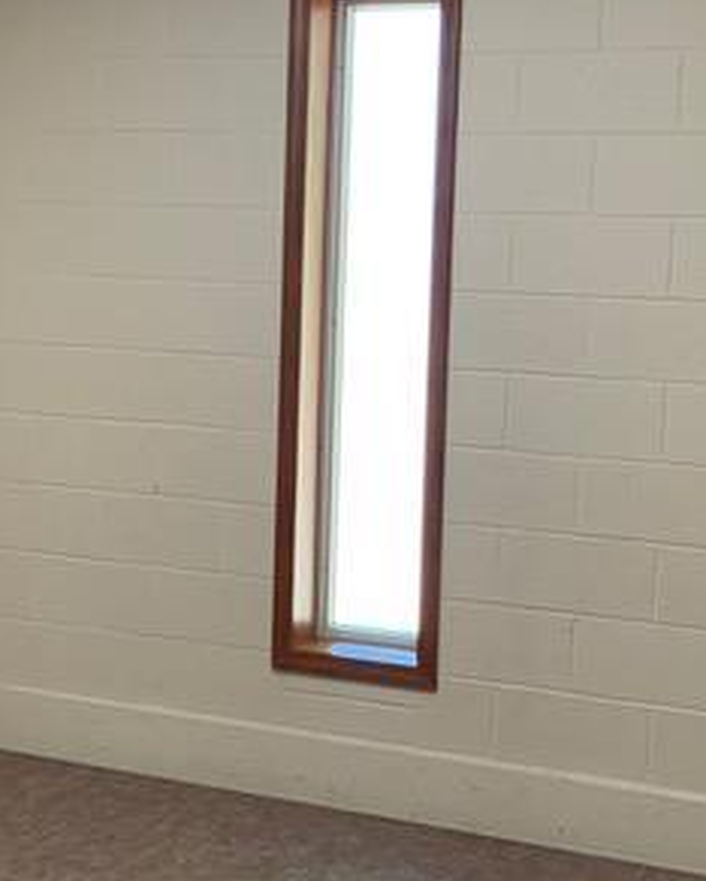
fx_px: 1618
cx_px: 380
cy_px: 404
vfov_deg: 30.5
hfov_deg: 24.6
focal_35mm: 62
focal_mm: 3
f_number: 1.8
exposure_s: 1/60
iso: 64
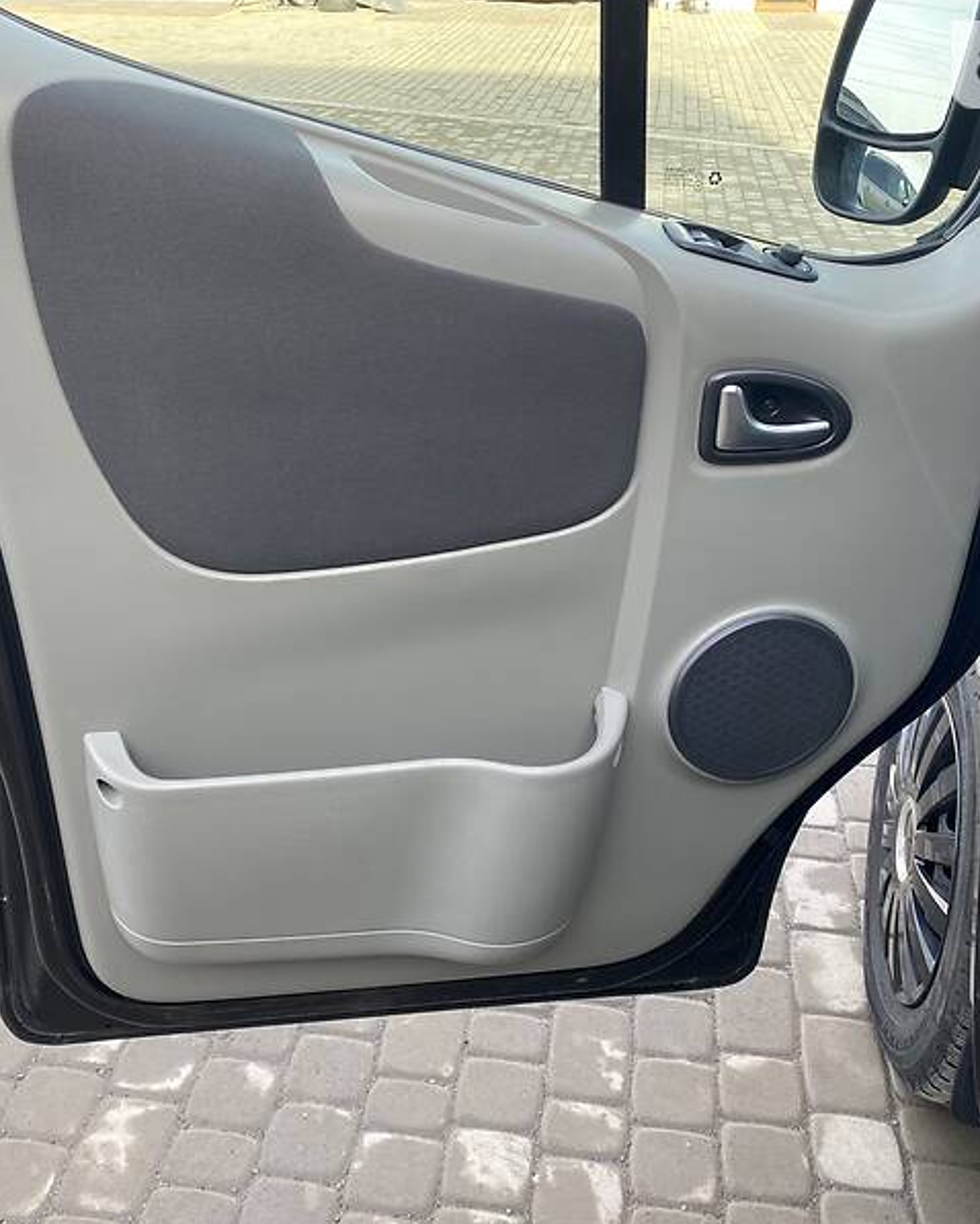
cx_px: 457
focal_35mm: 34
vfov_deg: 52.8
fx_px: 1232
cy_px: 611
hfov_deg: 43.4
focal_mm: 4.2
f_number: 1.8
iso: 32
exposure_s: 1/126
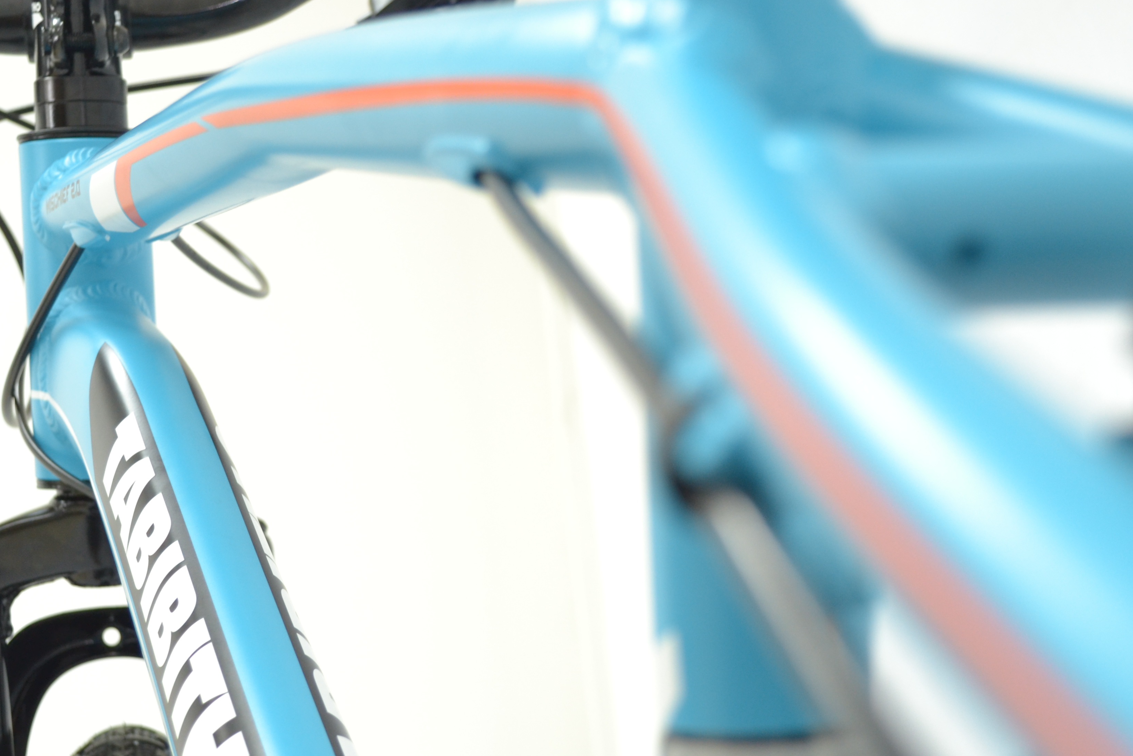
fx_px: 1983
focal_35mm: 63
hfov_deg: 31.9
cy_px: 445
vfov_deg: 21.5
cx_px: 516
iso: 800
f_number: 4.5
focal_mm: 30
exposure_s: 1/20
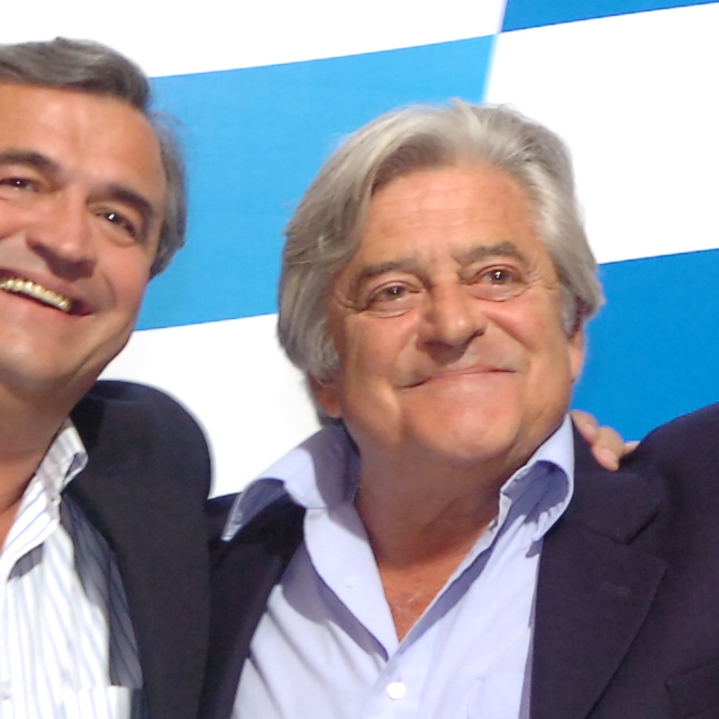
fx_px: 4371
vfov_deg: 9.4
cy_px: 486
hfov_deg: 9.4
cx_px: 328
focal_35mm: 186
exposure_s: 1/50
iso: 800
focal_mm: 38
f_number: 4.5
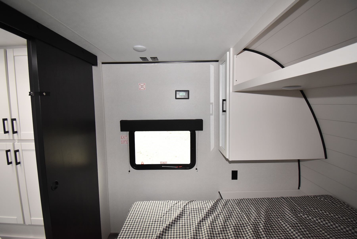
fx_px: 149
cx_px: 178
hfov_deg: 100.3
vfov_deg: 77.5
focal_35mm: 15
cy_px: 120
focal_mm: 10
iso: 1400
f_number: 4.5
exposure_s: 1/60
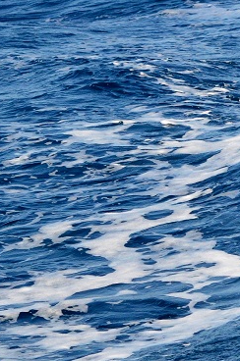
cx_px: 43
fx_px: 2861
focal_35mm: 285
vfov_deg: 7.2
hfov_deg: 4.8
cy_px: 156
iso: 1600
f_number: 5.6
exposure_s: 1/8000
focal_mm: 70
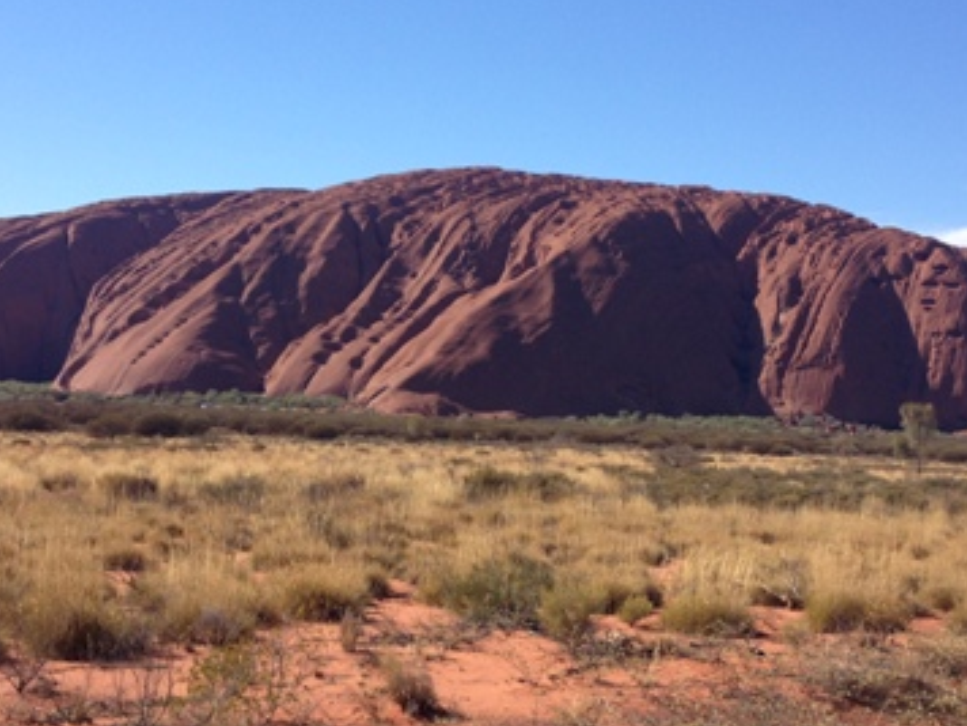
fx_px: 1760
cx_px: 473
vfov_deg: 23.3
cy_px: 375
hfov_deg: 30.7
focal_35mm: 63
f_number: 2.4
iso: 50
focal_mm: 4.28
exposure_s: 1/1284
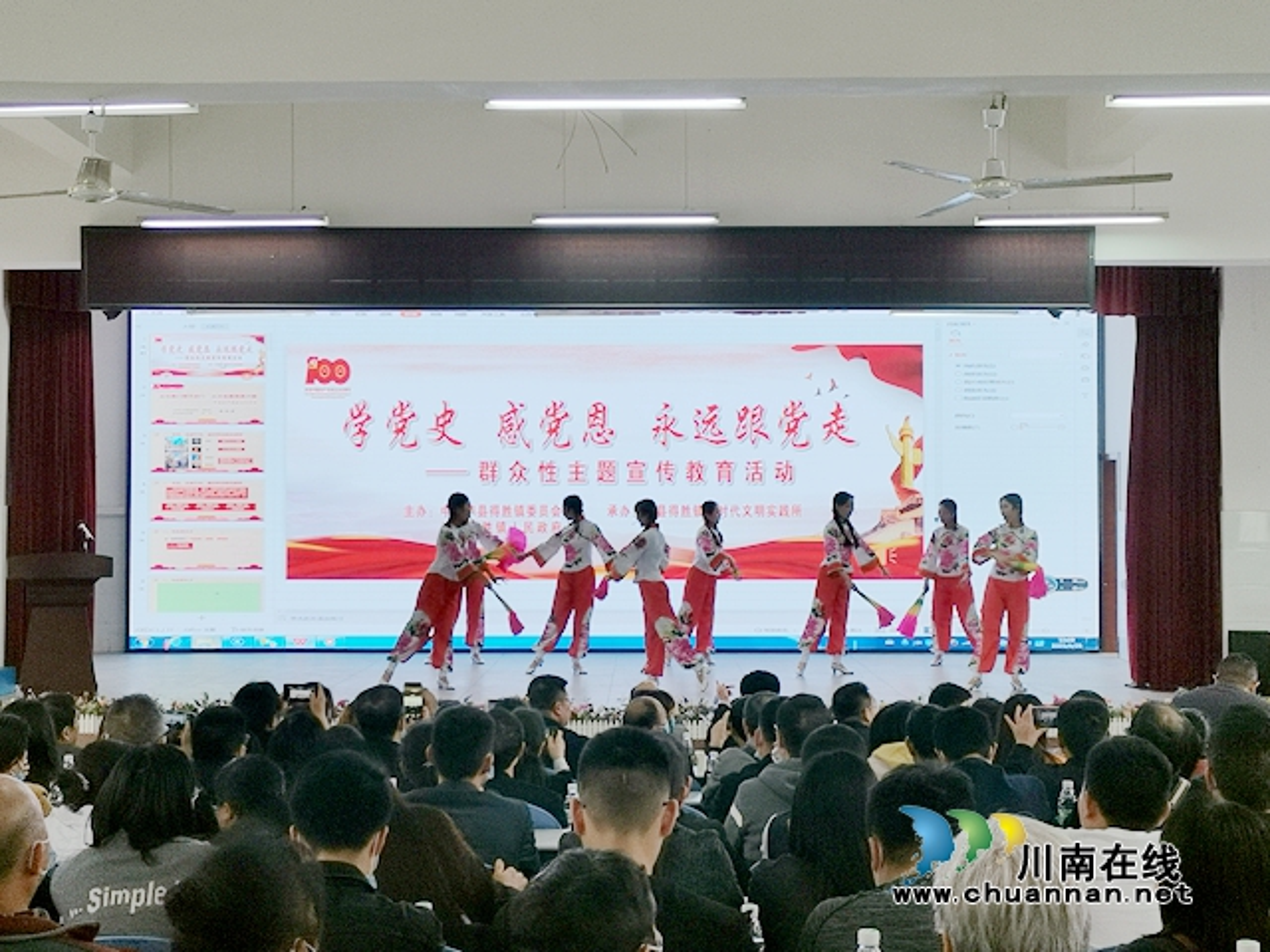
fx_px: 1908
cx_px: 635
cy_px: 476
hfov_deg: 36.8
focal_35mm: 52
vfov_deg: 28.0
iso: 50
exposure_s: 1/100
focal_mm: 4.75
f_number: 1.8
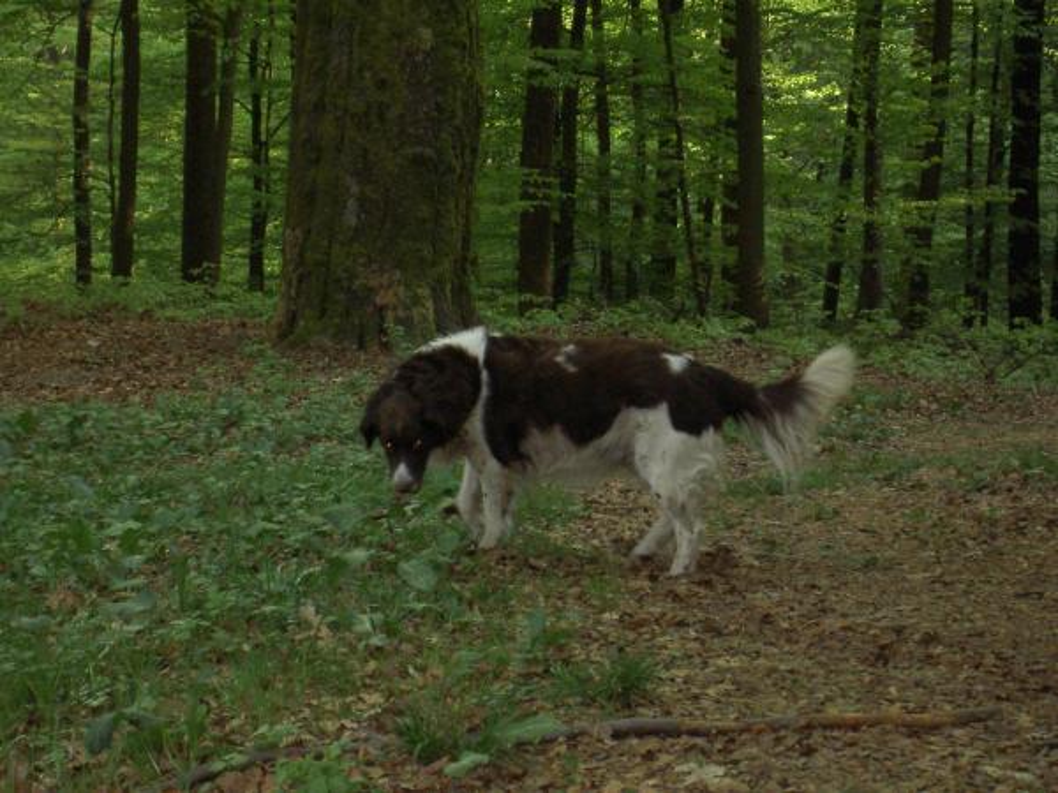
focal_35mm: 102
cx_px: 529
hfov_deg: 19.3
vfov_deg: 14.5
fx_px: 3118
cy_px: 396
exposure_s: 1/100
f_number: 4.9
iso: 200
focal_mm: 16.8
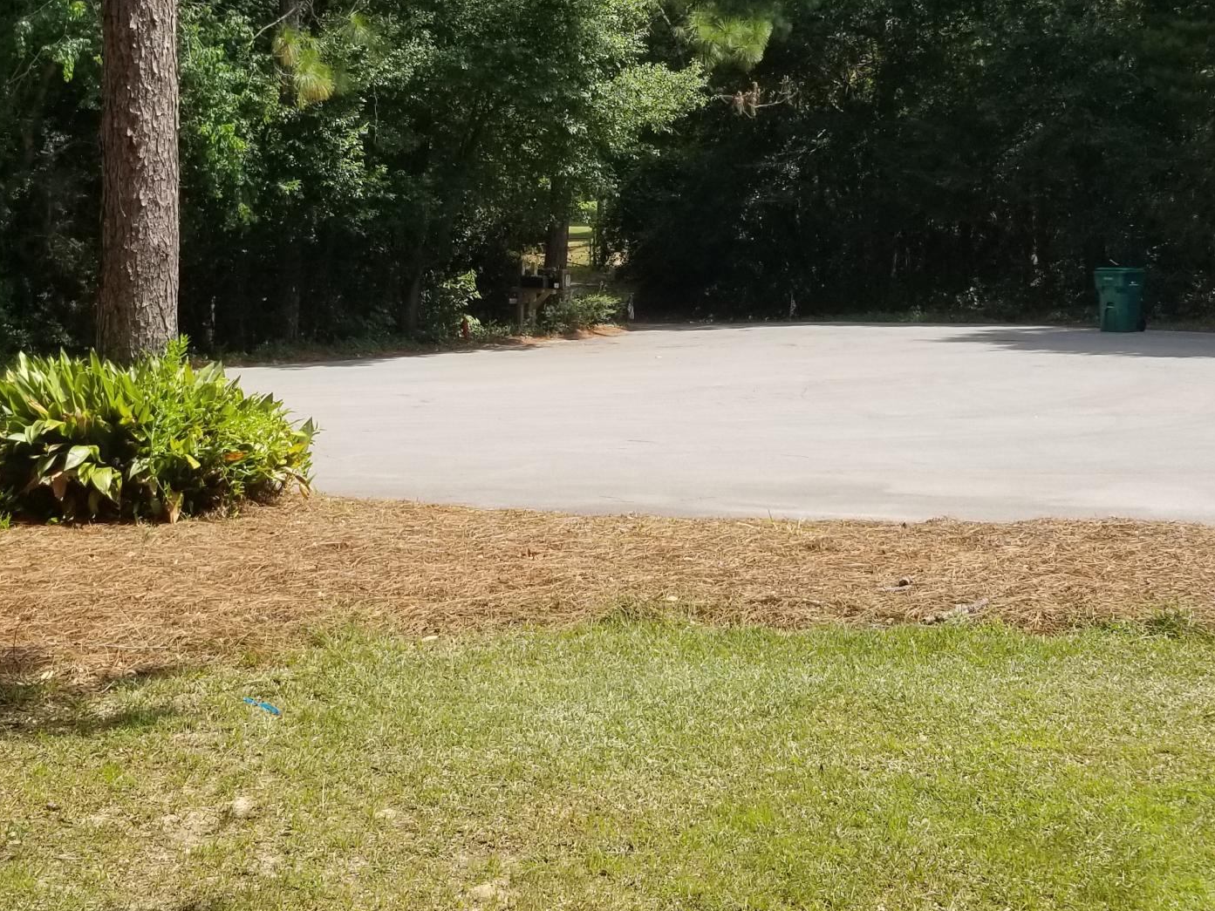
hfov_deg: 34.3
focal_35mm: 56
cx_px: 505
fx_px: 1966
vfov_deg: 25.9
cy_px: 264
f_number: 1.7
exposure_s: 1/1428
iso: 50
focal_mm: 4.3
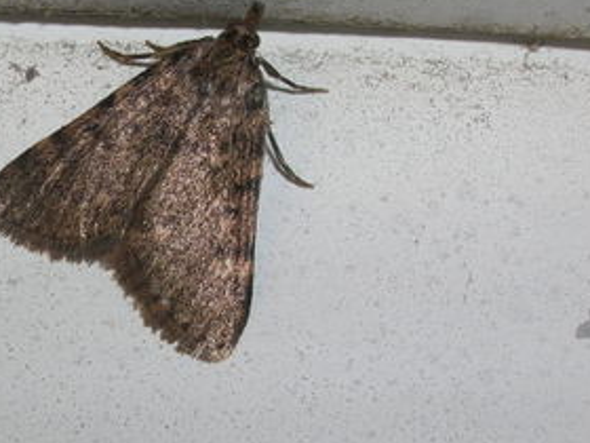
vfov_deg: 18.0
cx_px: 97
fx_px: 1398
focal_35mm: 82
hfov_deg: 23.4
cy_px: 233
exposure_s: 1/60.1
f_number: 5.4
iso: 50
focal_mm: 7.7
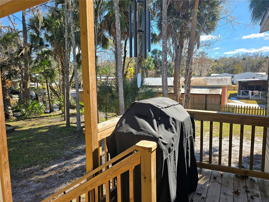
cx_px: 134
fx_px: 179
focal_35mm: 23
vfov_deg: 58.9
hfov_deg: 73.9
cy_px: 101
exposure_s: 1/503
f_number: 1.7
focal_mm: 6.3
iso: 12
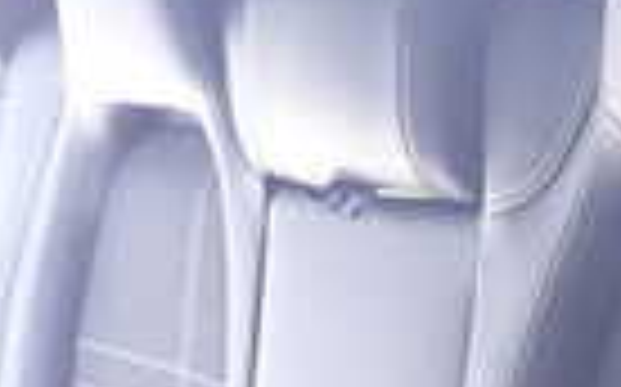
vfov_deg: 10.1
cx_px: 544
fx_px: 1945
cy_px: 878
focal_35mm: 115
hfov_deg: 17.9
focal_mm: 4.5
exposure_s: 1/30
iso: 400
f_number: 2
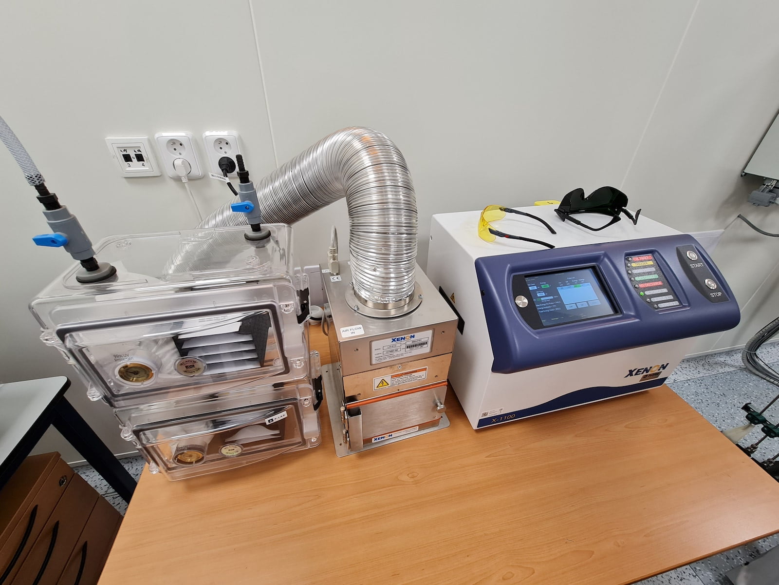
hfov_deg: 106.2
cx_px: 390
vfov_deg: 89.9
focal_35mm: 13
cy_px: 292
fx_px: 293
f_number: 2.2
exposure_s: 1/50
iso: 125
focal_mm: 2.2
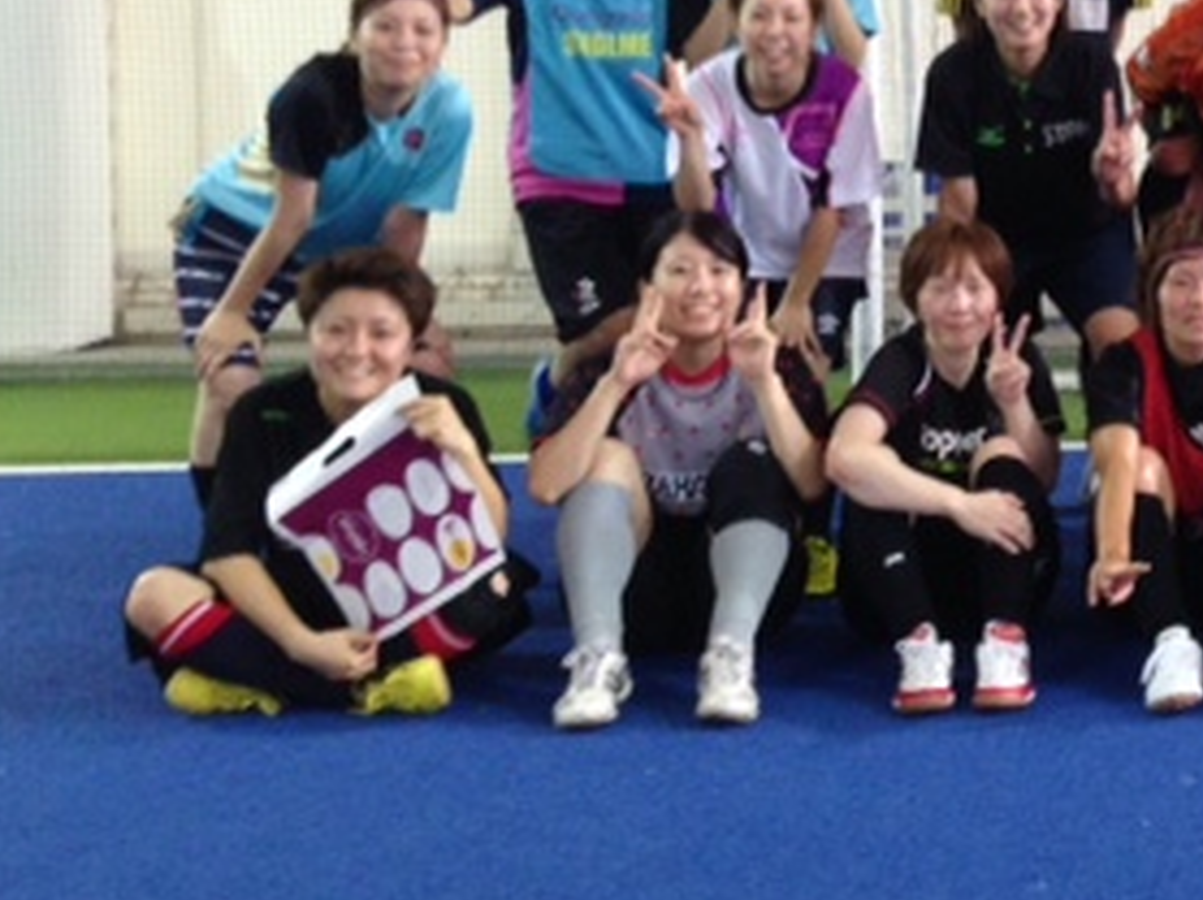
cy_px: 91
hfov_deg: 24.0
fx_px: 2639
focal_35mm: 76
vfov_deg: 19.0
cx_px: 1337
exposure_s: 1/20
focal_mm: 4.13
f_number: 2.4
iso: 200
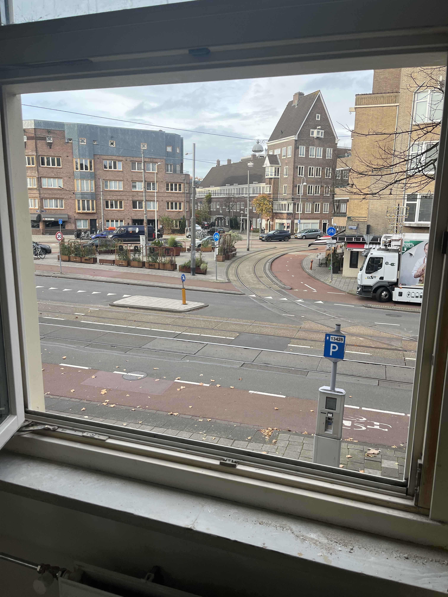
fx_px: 449
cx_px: 224
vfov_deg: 67.3
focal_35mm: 26
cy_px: 298
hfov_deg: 53.1
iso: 50
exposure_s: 1/625
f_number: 1.6
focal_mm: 5.1
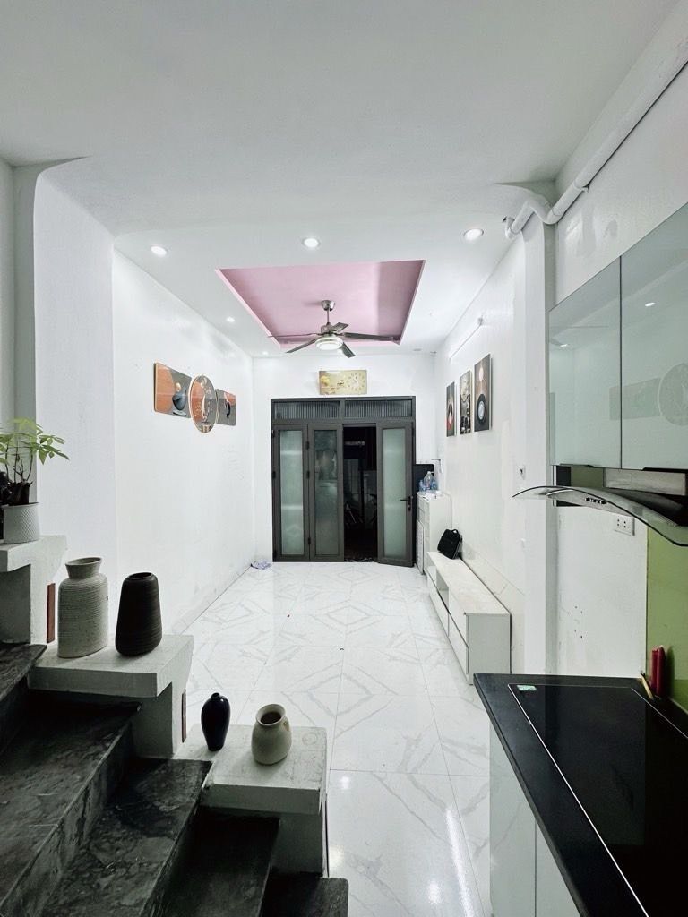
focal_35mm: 14
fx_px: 371
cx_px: 344
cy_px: 458
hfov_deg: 85.7
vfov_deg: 102.1
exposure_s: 1/100
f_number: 2.2
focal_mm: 2.22
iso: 80
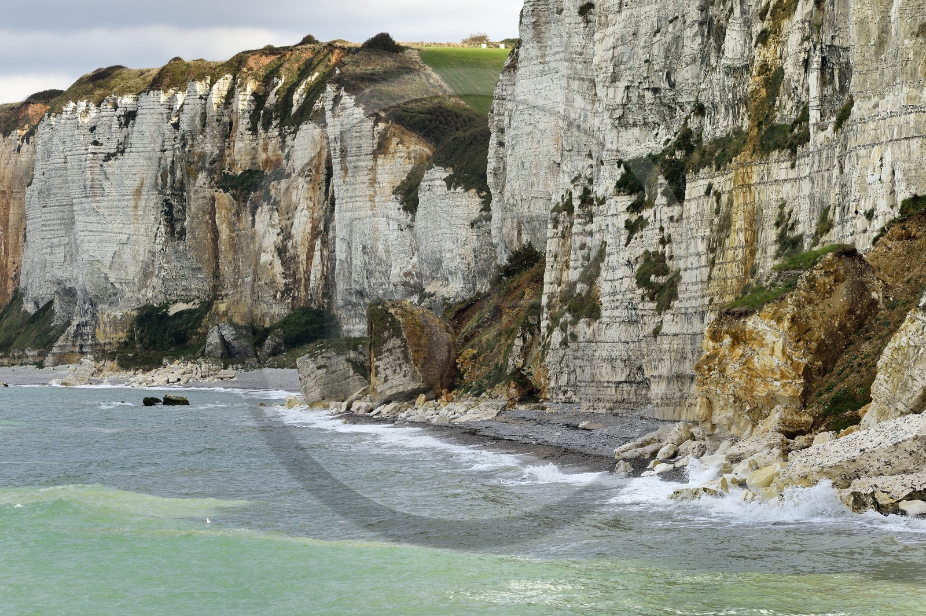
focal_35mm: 185
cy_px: 308
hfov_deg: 11.1
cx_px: 463
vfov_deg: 7.4
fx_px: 4755
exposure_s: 1/250
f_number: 10
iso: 200
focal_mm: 185
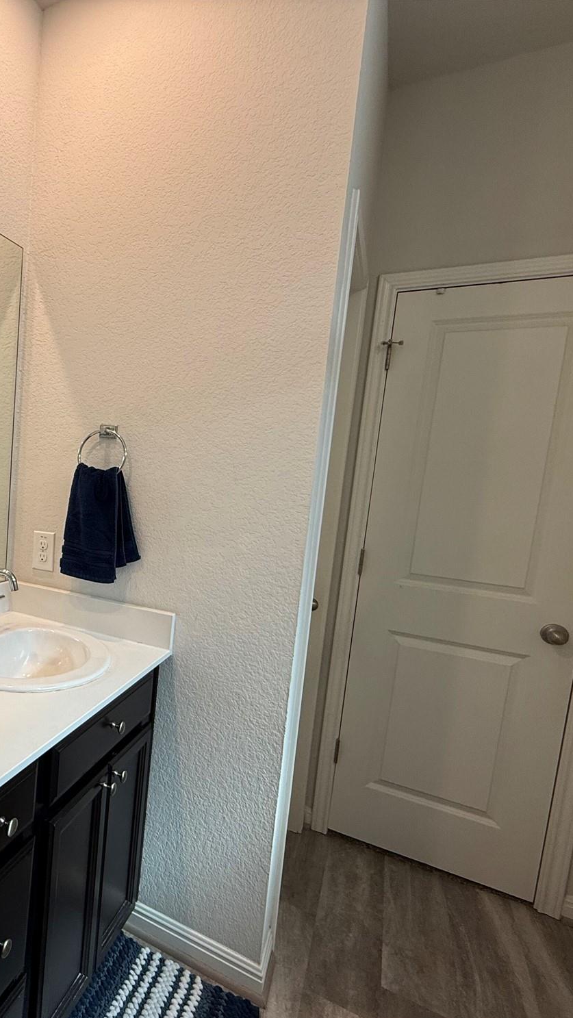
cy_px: 524
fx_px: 567
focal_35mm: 21
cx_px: 16
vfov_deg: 83.8
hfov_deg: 46.1
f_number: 2.2
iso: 100
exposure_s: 1/120
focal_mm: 2.22
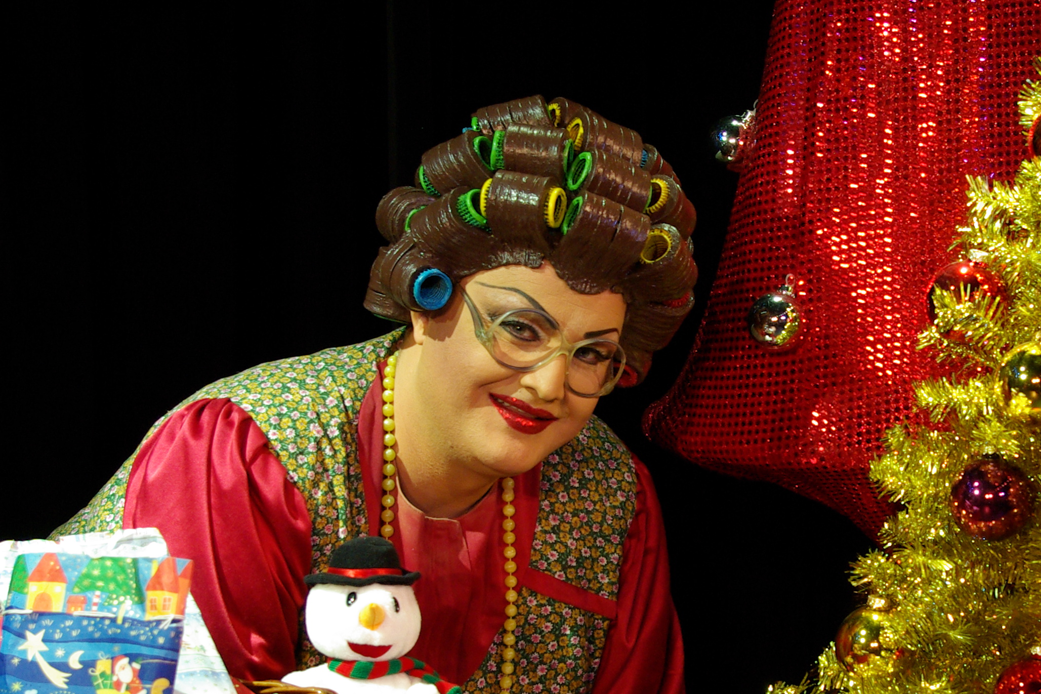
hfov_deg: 20.5
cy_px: 473
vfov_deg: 13.8
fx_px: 2861
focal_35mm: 99
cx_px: 790
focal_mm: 35
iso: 400
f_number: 4.5
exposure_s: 1/45
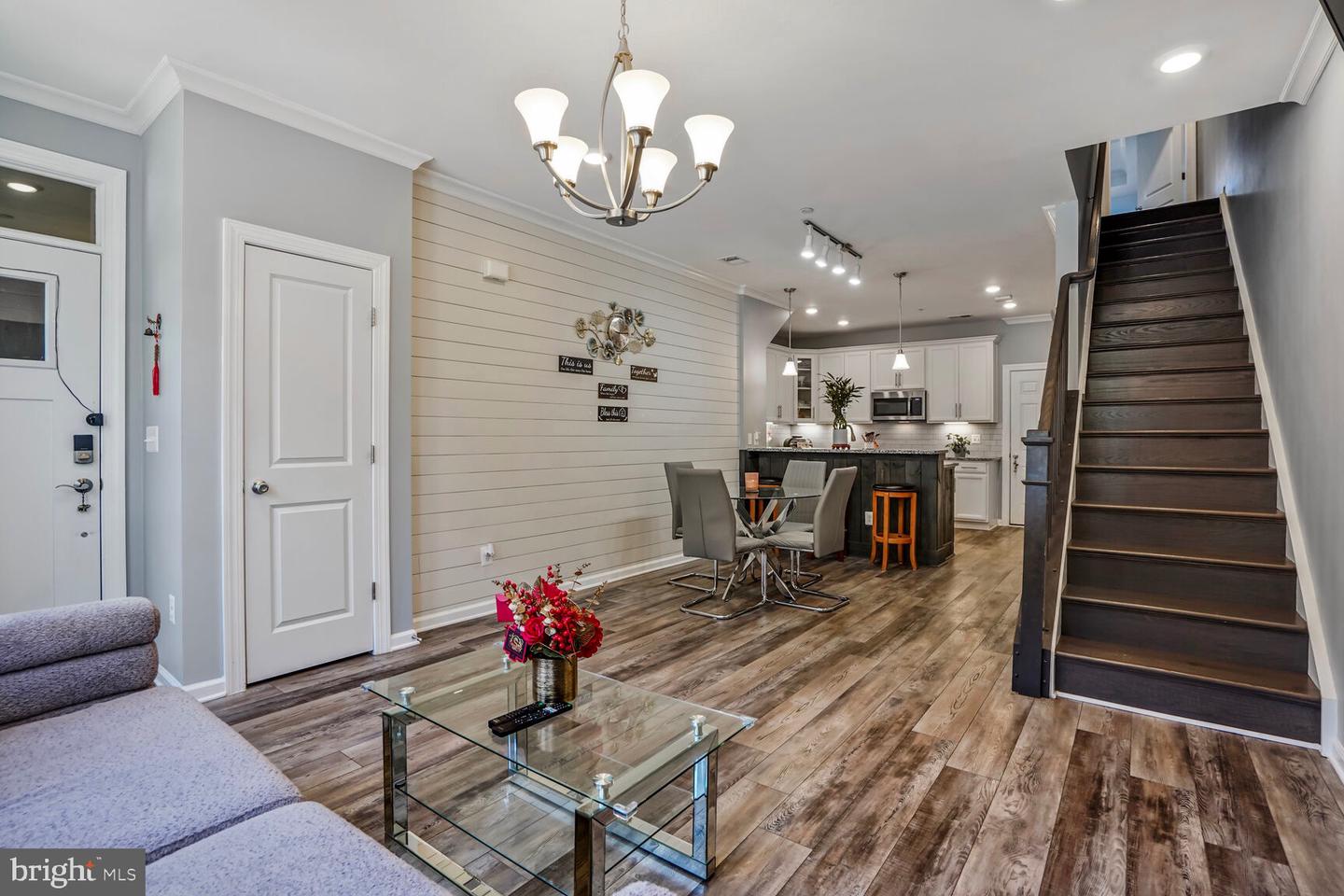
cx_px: 672
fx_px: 597
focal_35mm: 16
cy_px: 448
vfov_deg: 73.7
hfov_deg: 96.7
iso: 800
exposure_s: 1/15
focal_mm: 16
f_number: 8
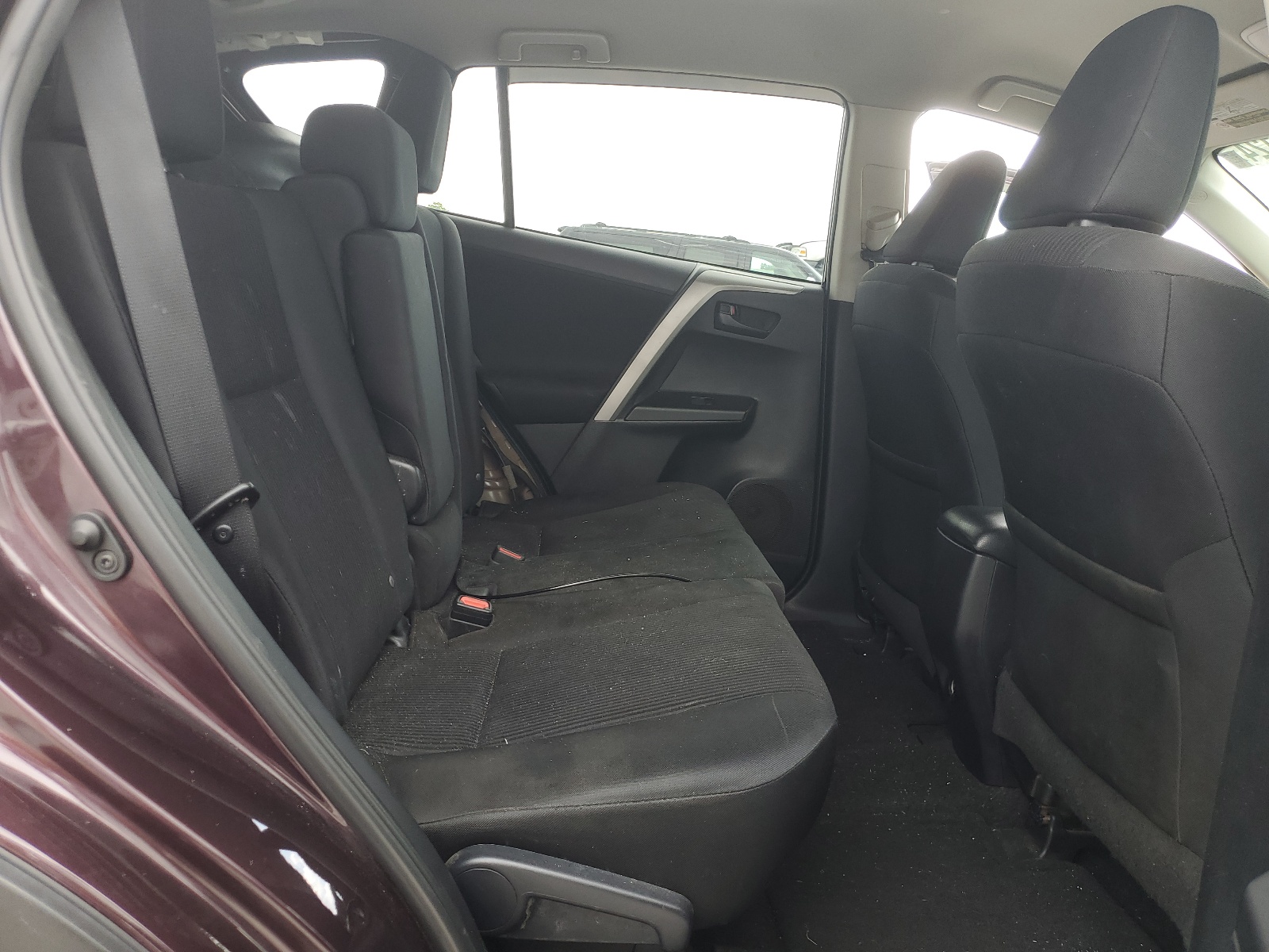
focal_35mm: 26
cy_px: 476
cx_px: 634
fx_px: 953
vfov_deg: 53.1
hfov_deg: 67.3
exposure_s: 1/172
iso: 50
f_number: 1.5
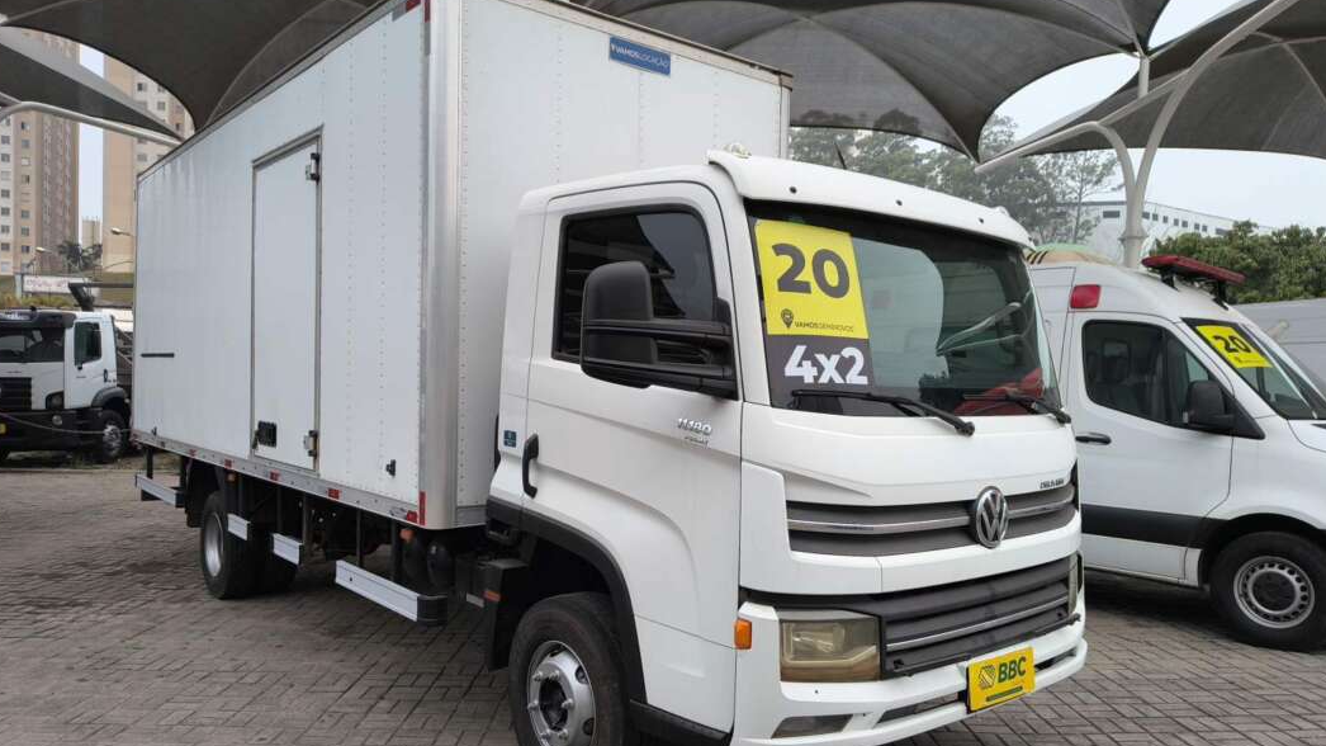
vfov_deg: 42.9
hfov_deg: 69.9
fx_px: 949
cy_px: 395
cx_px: 645
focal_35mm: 27
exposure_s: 1/191
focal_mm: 5.56
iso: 100
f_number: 1.8
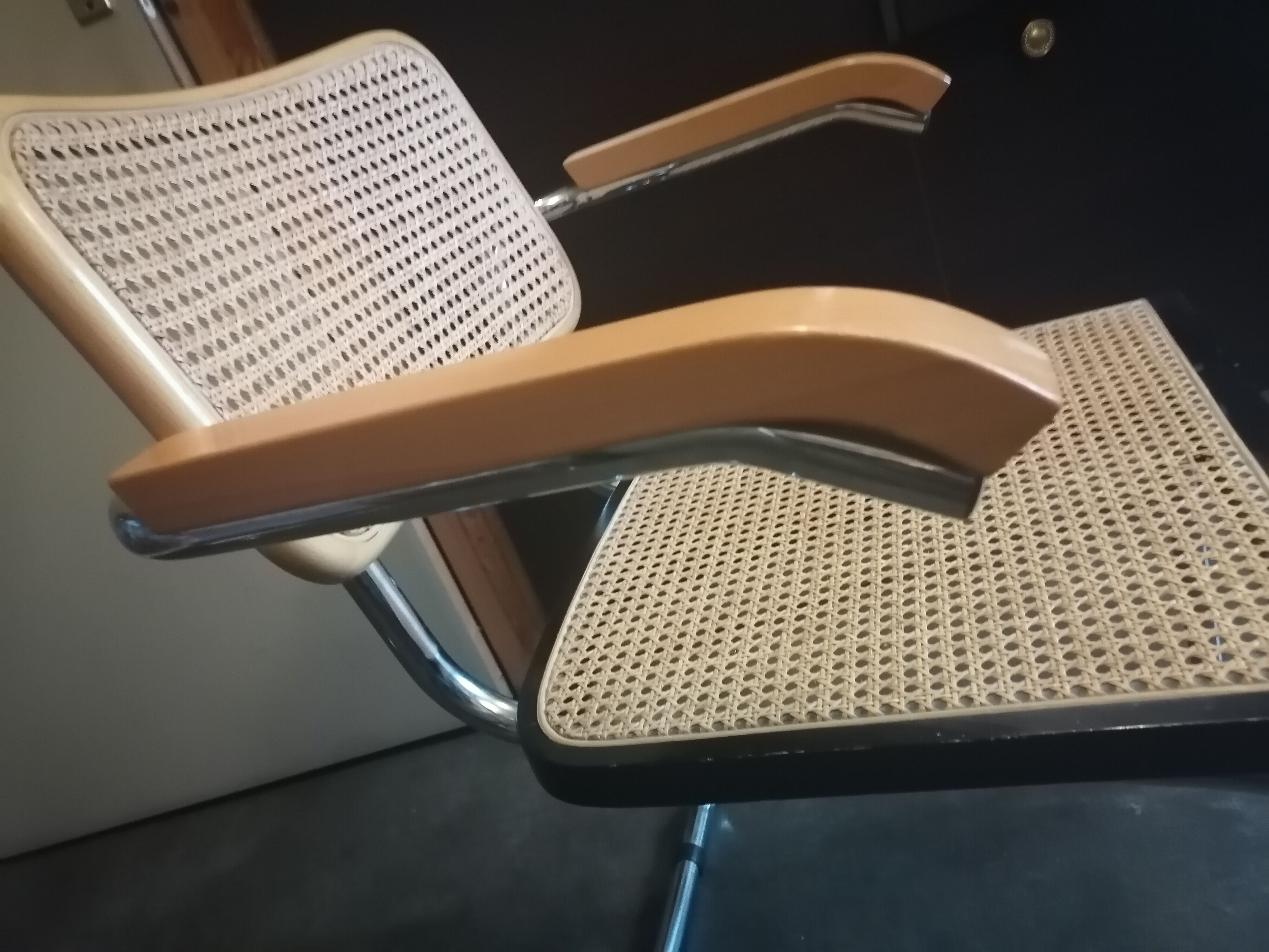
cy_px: 476
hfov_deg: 65.3
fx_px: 990
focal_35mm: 27
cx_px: 634
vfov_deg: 51.4
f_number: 1.8
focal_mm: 5.3
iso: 1600
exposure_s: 1/25
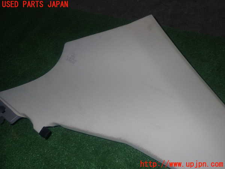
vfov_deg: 44.2
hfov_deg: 56.8
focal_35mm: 32
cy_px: 84
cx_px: 112
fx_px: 208
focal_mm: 5.79
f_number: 7.1
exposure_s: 1/30
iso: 200
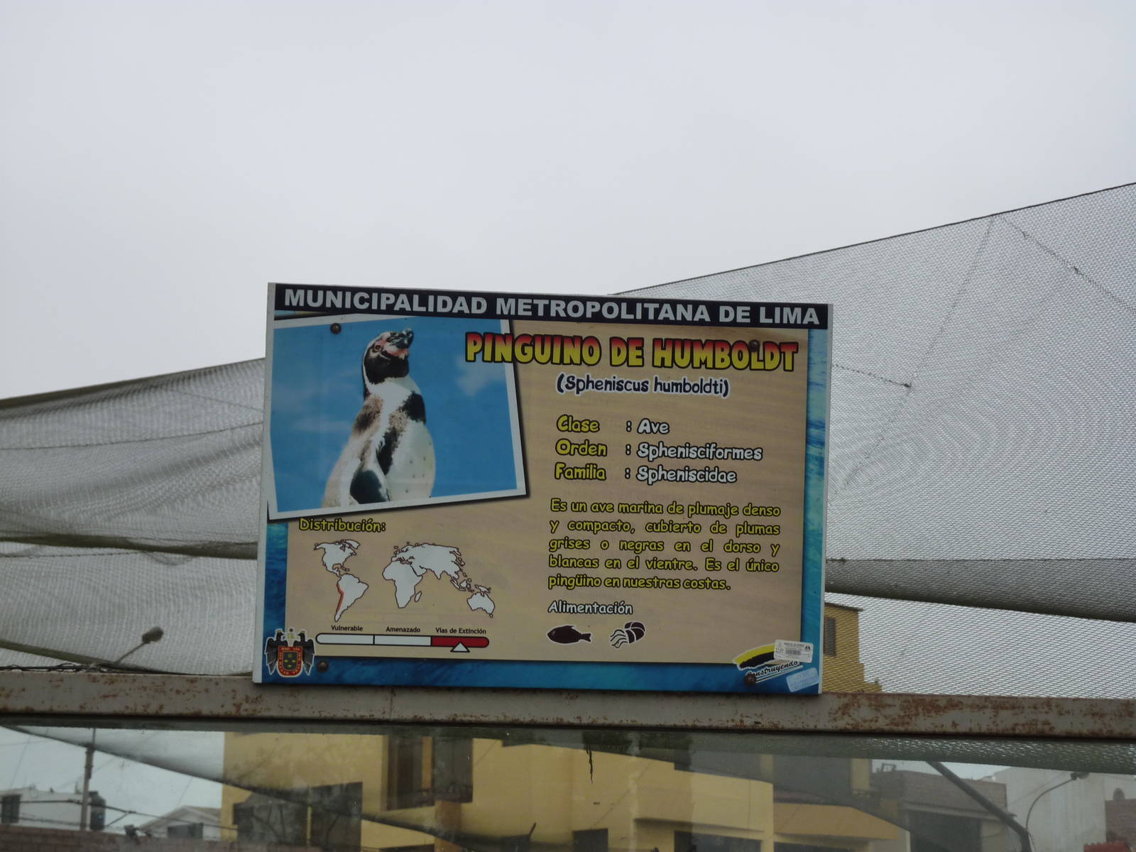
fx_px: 2560
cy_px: 426
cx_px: 568
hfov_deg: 25.0
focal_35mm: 78
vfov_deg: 18.9
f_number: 4.2
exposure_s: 1/320
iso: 125
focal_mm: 12.8
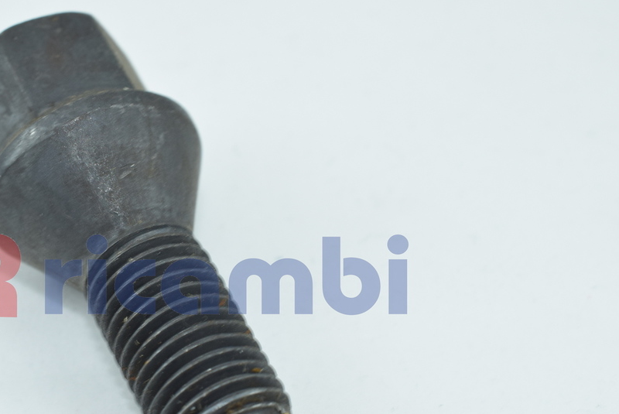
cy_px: 275
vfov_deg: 15.2
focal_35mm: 90
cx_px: 174
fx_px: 1549
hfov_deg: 22.4
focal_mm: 40
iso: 250
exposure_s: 1/80
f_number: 11
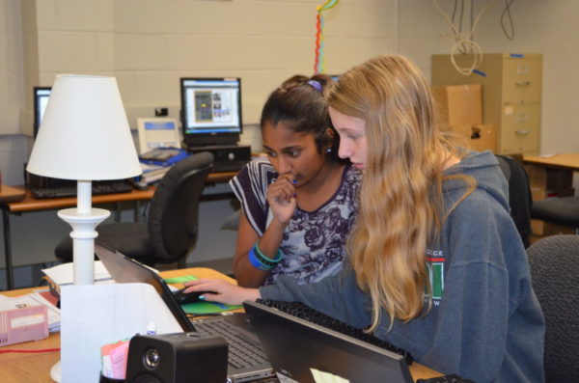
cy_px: 192
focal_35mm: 57
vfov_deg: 23.7
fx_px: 915
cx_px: 290
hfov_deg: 35.1
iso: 1800
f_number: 5
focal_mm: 38
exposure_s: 1/60
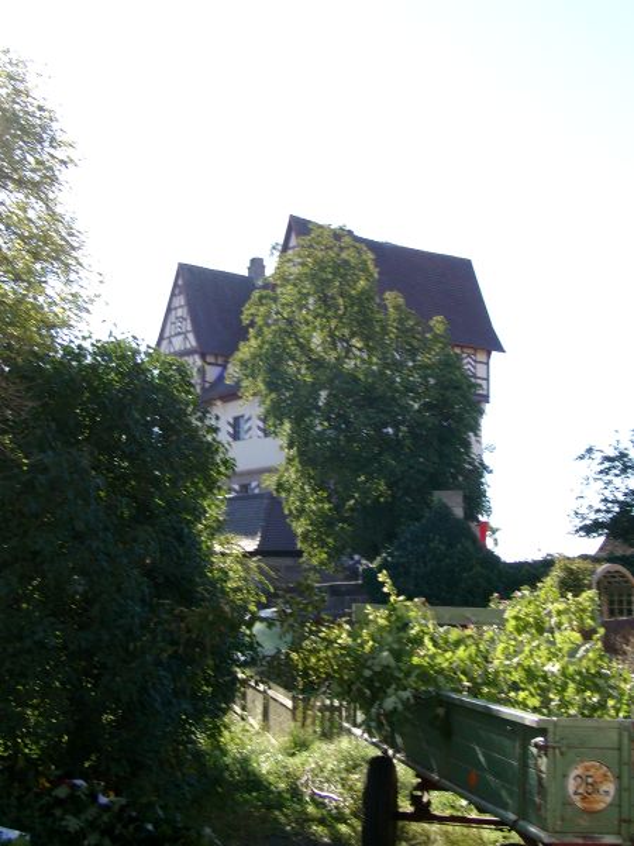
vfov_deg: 38.2
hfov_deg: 29.1
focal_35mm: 50
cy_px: 423
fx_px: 1221
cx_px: 317
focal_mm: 10.4
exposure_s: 1/241
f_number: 4
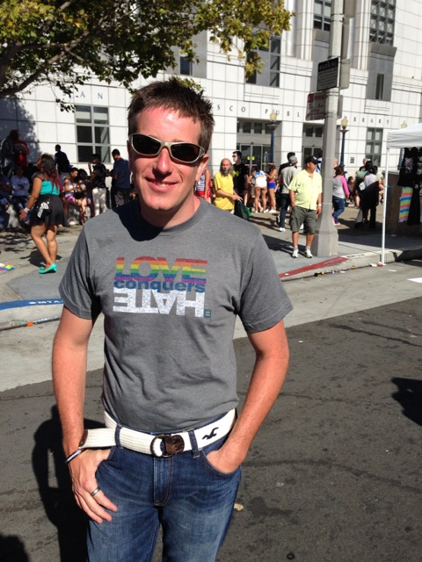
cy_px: 281
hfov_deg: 42.9
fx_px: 536
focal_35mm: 33
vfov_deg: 55.4
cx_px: 211
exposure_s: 1/1869
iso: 50
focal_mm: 4.12
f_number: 2.4
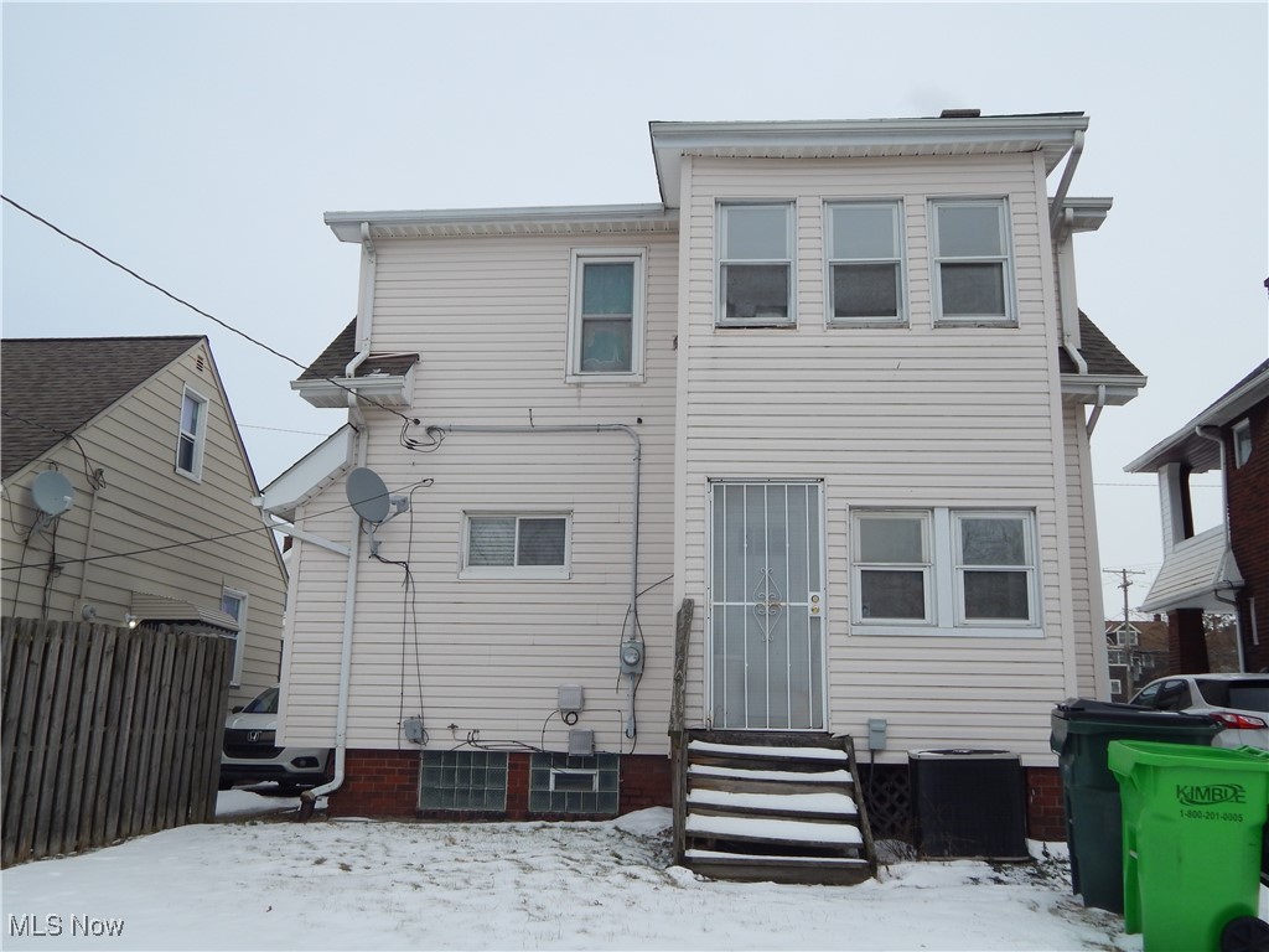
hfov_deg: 58.4
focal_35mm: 31
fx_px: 1136
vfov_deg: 45.4
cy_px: 476
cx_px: 634
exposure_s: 1/1250
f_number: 3.2
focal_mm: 5.6
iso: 125
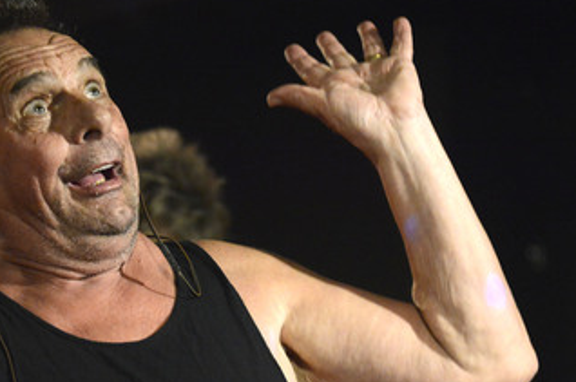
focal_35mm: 122
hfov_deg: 16.8
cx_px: 171
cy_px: 230
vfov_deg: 11.2
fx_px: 1949
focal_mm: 86
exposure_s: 1/160
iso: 6400
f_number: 2.8
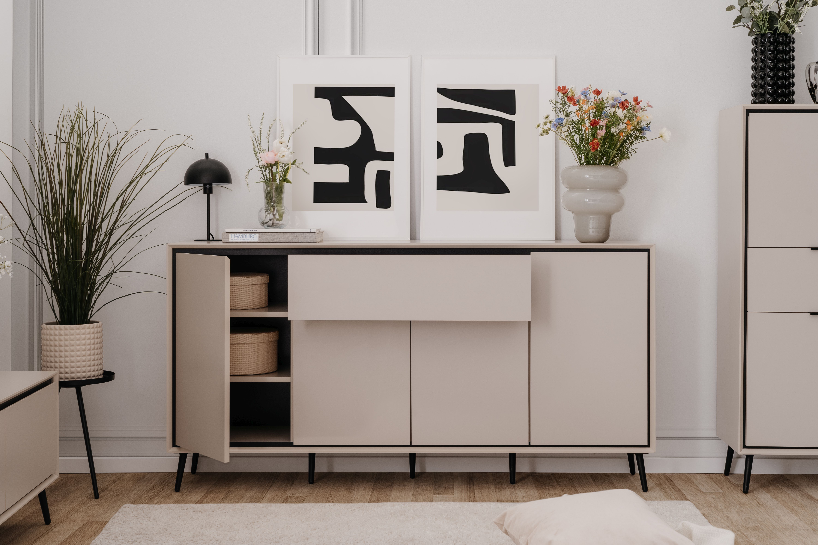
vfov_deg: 23.0
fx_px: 1341
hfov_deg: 33.9
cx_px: 409
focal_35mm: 59
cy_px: 272
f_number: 9
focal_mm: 59
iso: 100
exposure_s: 1.3
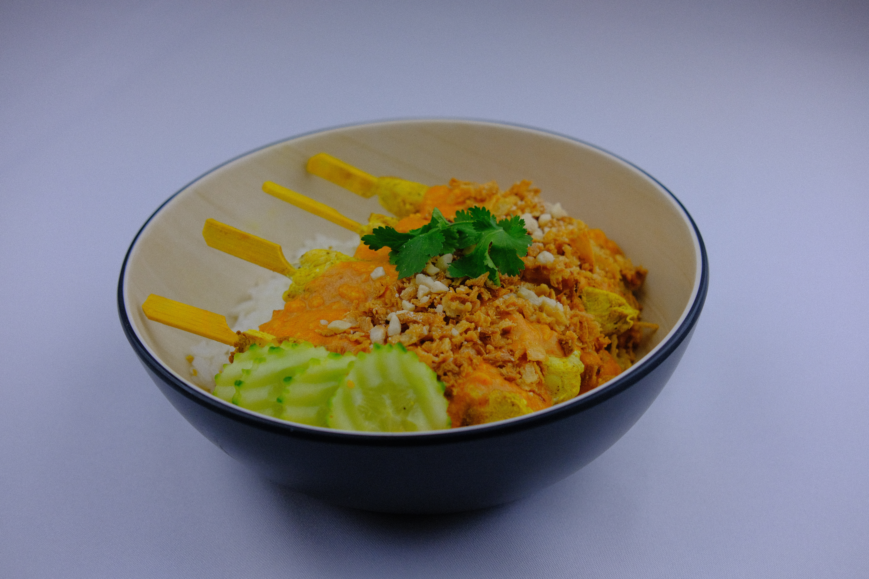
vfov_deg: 25.5
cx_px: 434
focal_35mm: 53
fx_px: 1279
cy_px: 290
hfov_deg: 37.5
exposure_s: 1/1000
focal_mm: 35
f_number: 4
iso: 800
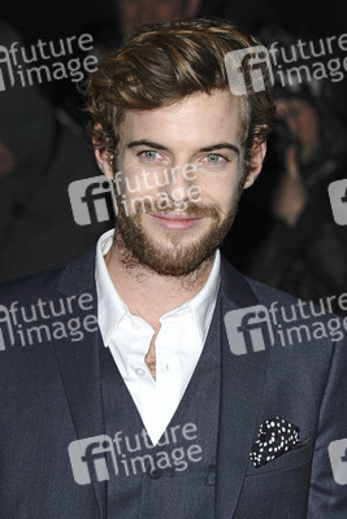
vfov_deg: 13.7
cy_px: 260
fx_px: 2167
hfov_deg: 9.2
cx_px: 174
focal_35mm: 150
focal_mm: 100
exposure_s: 1/200
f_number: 5
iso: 320
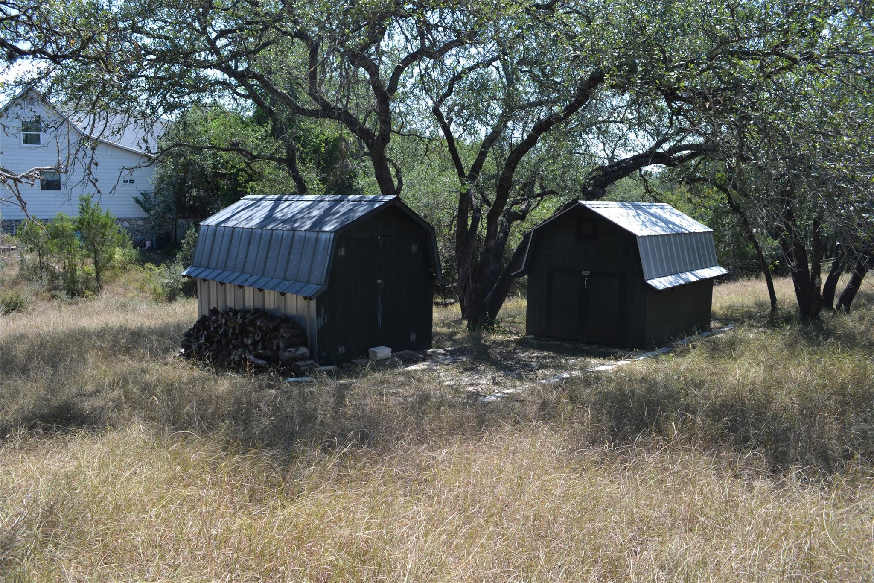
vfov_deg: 47.9
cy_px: 292
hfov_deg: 67.4
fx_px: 655
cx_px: 437
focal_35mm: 27
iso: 100
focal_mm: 18
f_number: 6.3
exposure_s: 1/160
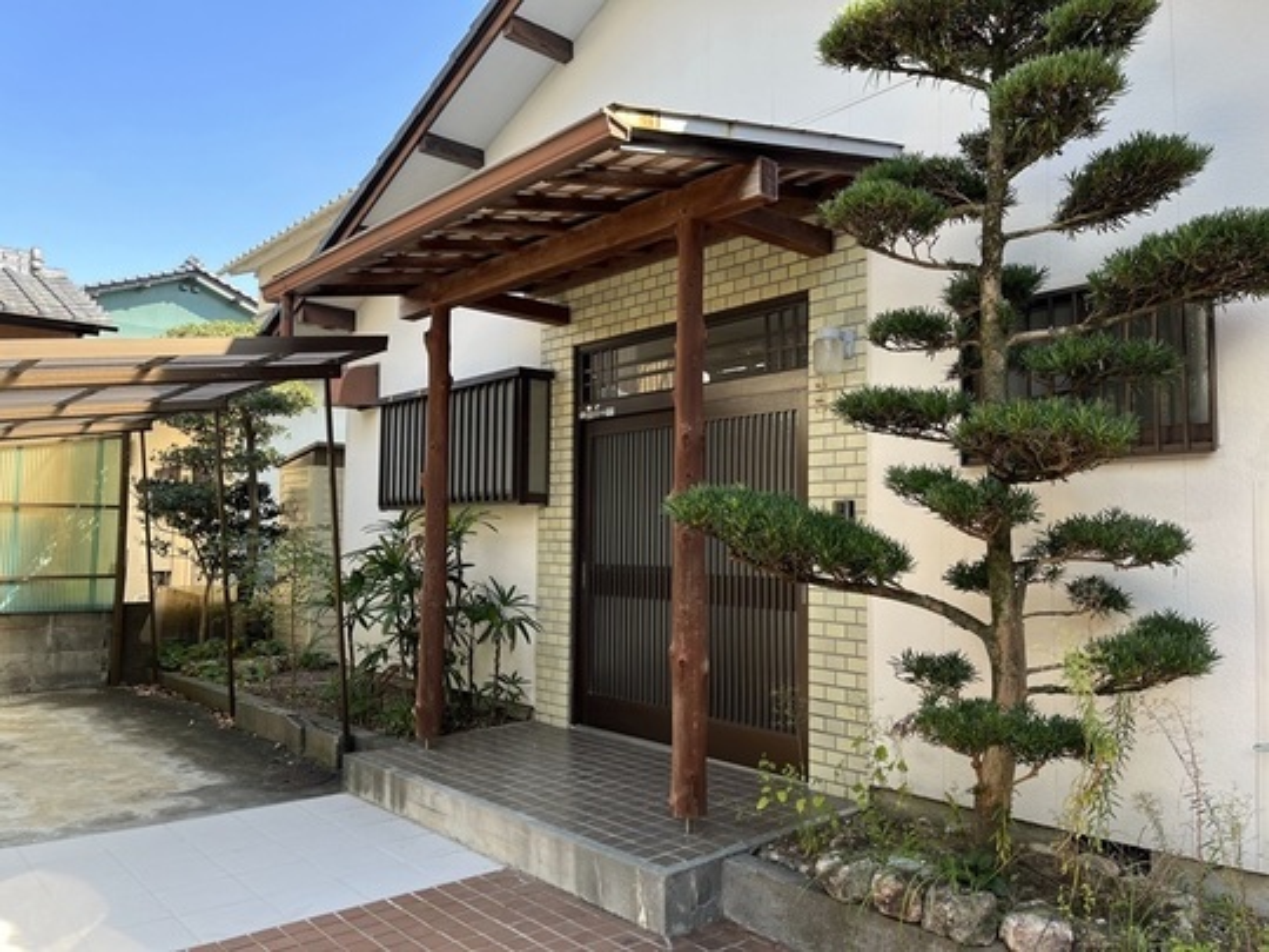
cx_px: 634
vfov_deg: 53.1
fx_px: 953
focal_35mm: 26
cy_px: 476
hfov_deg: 67.3
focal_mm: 5.1
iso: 50
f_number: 1.6
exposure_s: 1/352
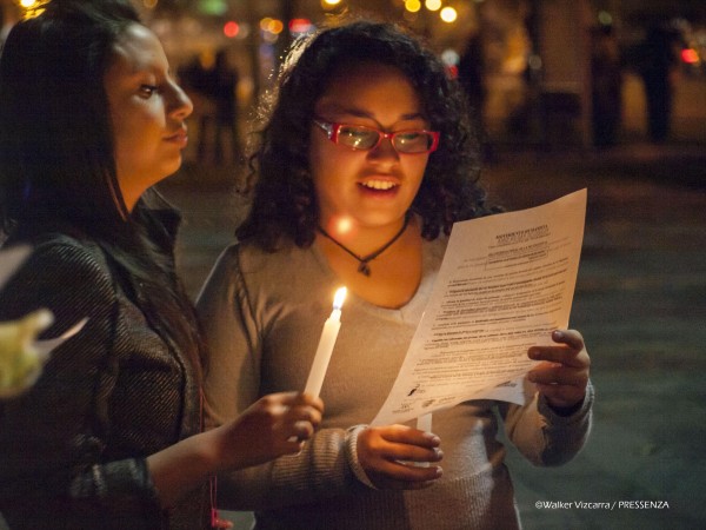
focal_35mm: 140
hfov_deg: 14.1
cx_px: 353
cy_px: 265
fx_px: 2855
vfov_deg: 10.6
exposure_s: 1/15
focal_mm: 70
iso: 1600
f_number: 4.6
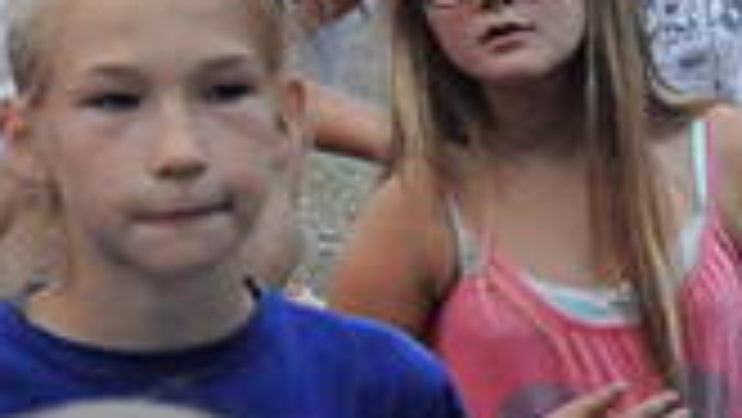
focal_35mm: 203
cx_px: -216
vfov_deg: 6.0
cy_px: 97
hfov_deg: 10.4
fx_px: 3990
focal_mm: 25
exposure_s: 1/125
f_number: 5.6
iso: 3200
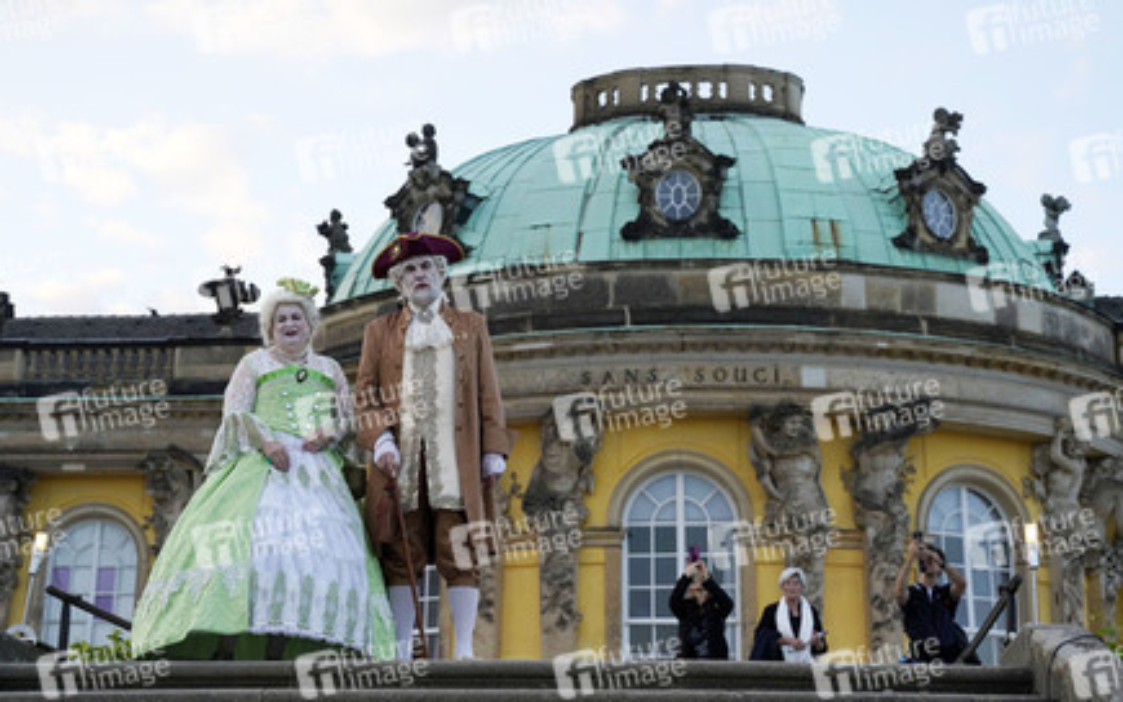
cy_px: 346
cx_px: 551
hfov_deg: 36.3
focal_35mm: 56
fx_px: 1714
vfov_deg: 23.2
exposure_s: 1/800
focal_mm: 53
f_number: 5
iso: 640
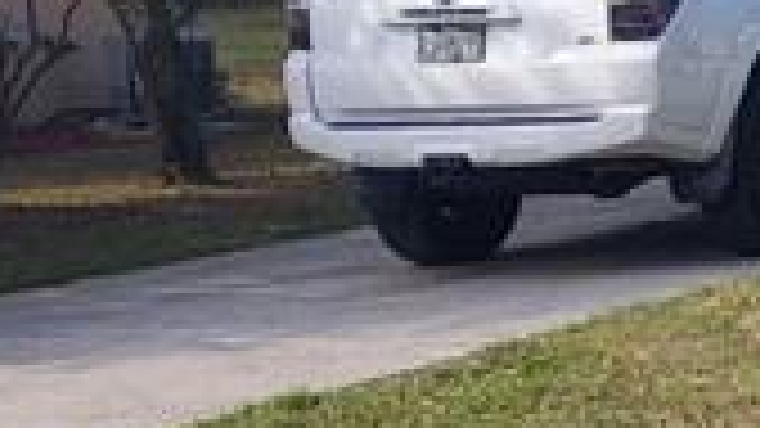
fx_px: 3466
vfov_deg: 7.0
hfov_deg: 10.1
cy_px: 117
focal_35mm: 172
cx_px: 2105
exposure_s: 1/508
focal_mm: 3.08
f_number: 2
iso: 50
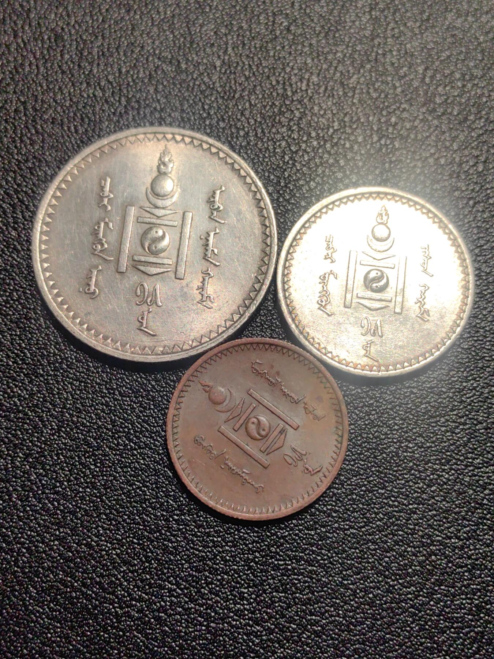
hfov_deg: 33.6
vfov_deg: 43.9
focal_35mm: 43
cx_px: 247
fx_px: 818
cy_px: 330
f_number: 2
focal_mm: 5.75
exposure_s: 1/352
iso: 50
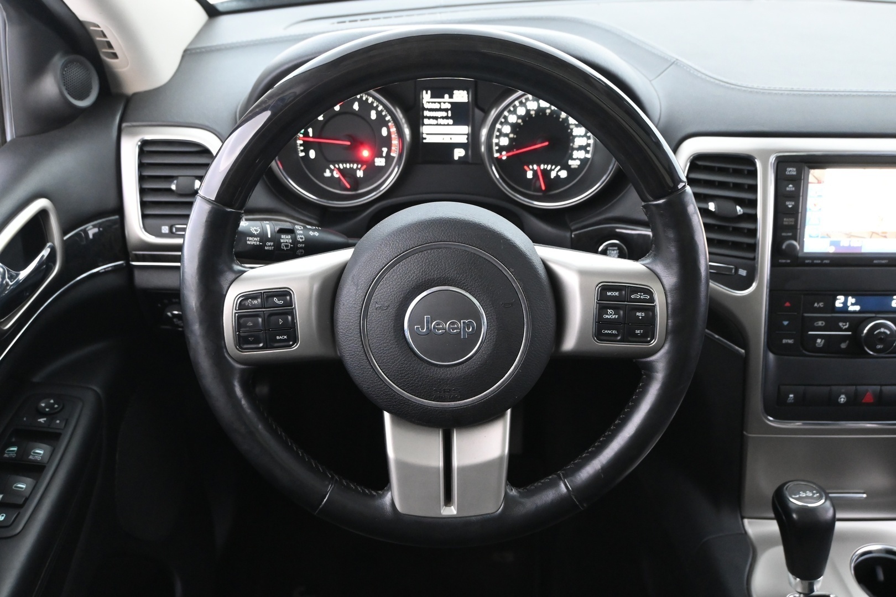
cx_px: 448
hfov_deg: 56.1
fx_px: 840
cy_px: 298
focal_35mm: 34
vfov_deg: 39.1
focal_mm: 22.5
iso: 3200
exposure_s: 1/15
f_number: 4
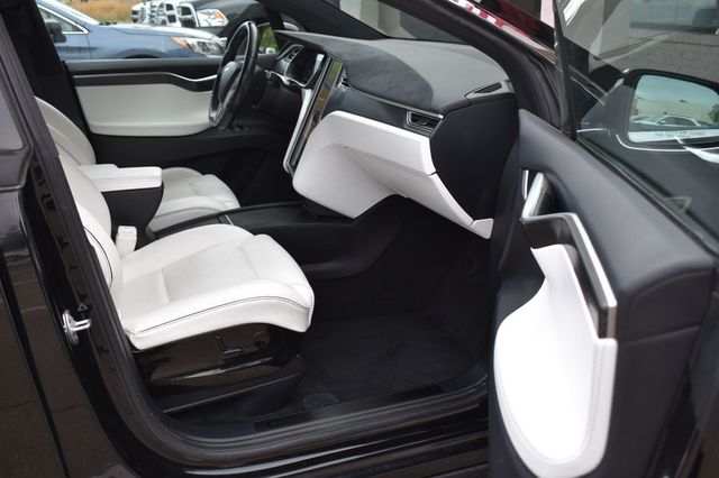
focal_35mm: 38
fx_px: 749
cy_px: 239
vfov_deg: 35.5
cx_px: 360
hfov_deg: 51.3
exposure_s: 1/125
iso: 320
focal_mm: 25
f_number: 5.6
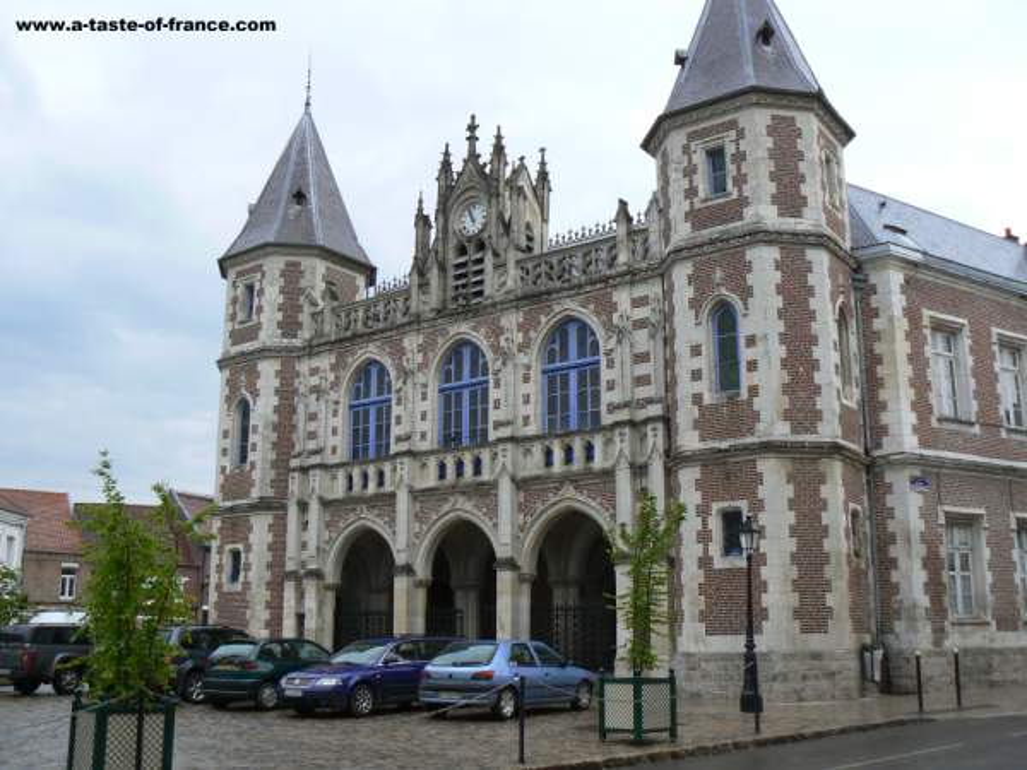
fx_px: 1068
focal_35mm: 36
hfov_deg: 51.4
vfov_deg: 39.7
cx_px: 514
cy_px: 385
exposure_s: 1/640
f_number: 2.8
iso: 100
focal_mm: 6
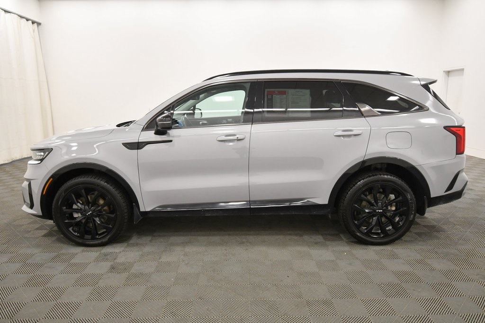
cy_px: 162
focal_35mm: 25
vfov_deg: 51.3
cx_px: 242
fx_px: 337
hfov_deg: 71.5
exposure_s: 1/125
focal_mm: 17
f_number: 5.3
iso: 1000
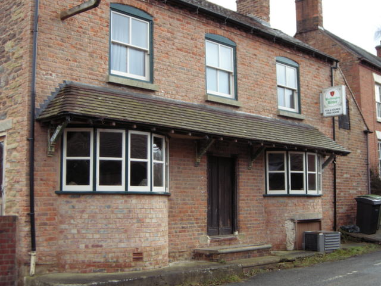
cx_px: 190
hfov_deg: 40.4
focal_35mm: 47
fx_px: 517
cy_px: 143
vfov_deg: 30.9
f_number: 3.1
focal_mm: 10.1
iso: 84
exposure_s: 1/56
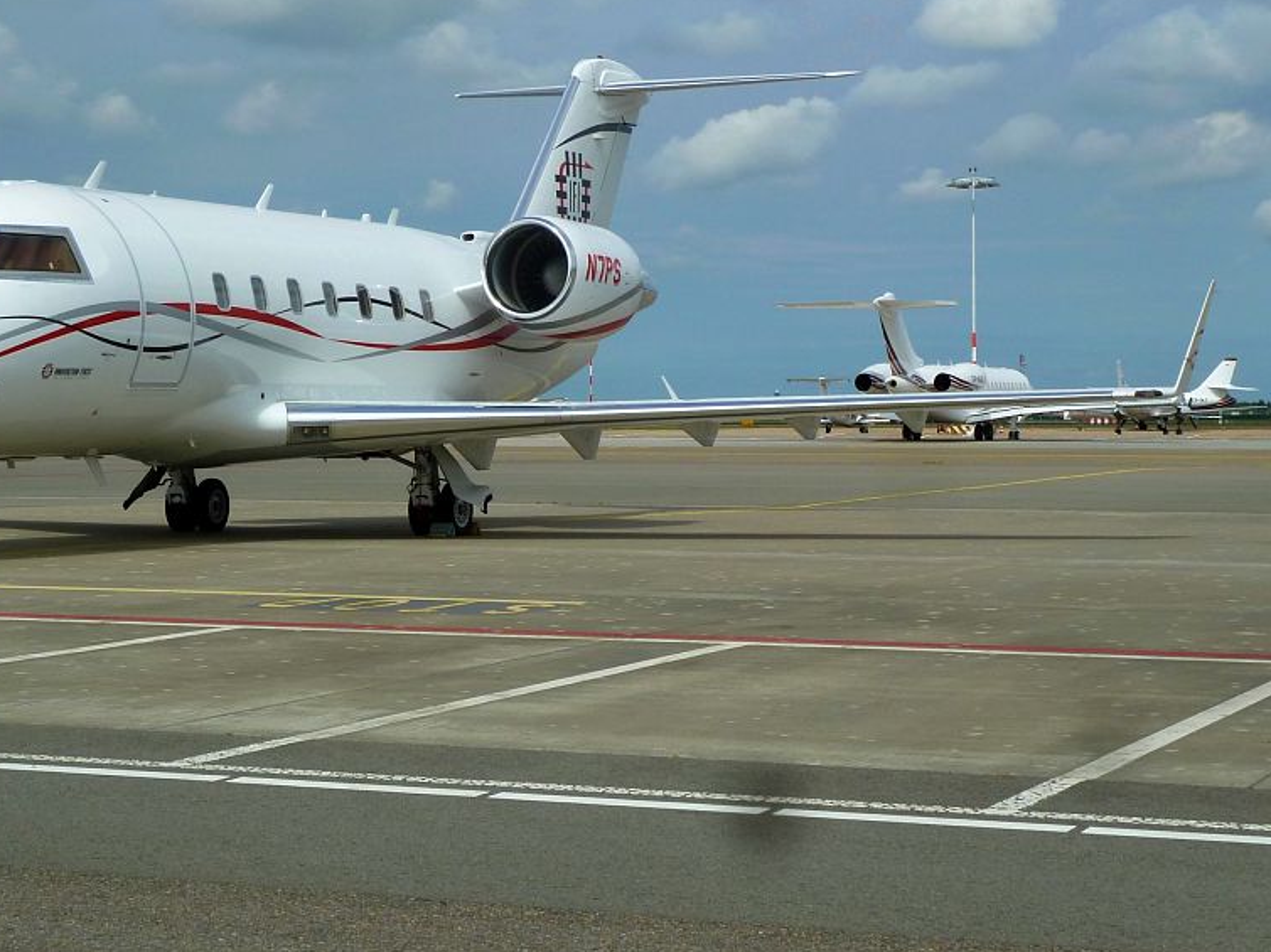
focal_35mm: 80
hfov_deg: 24.4
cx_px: 491
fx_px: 2936
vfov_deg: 18.4
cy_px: 335
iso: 80
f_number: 5.6
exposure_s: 1/640
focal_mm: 9.7
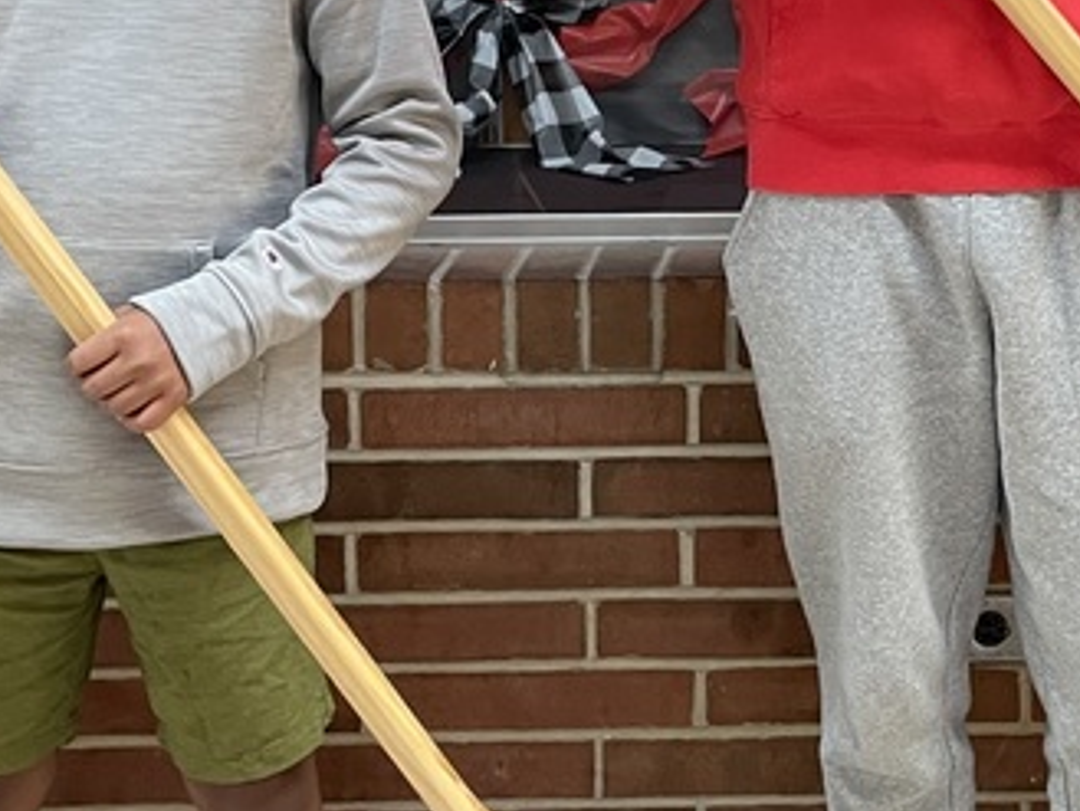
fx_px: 2528
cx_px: 975
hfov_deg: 23.5
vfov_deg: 17.9
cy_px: 62
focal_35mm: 81
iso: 125
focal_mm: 4.2
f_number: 1.6
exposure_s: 1/60
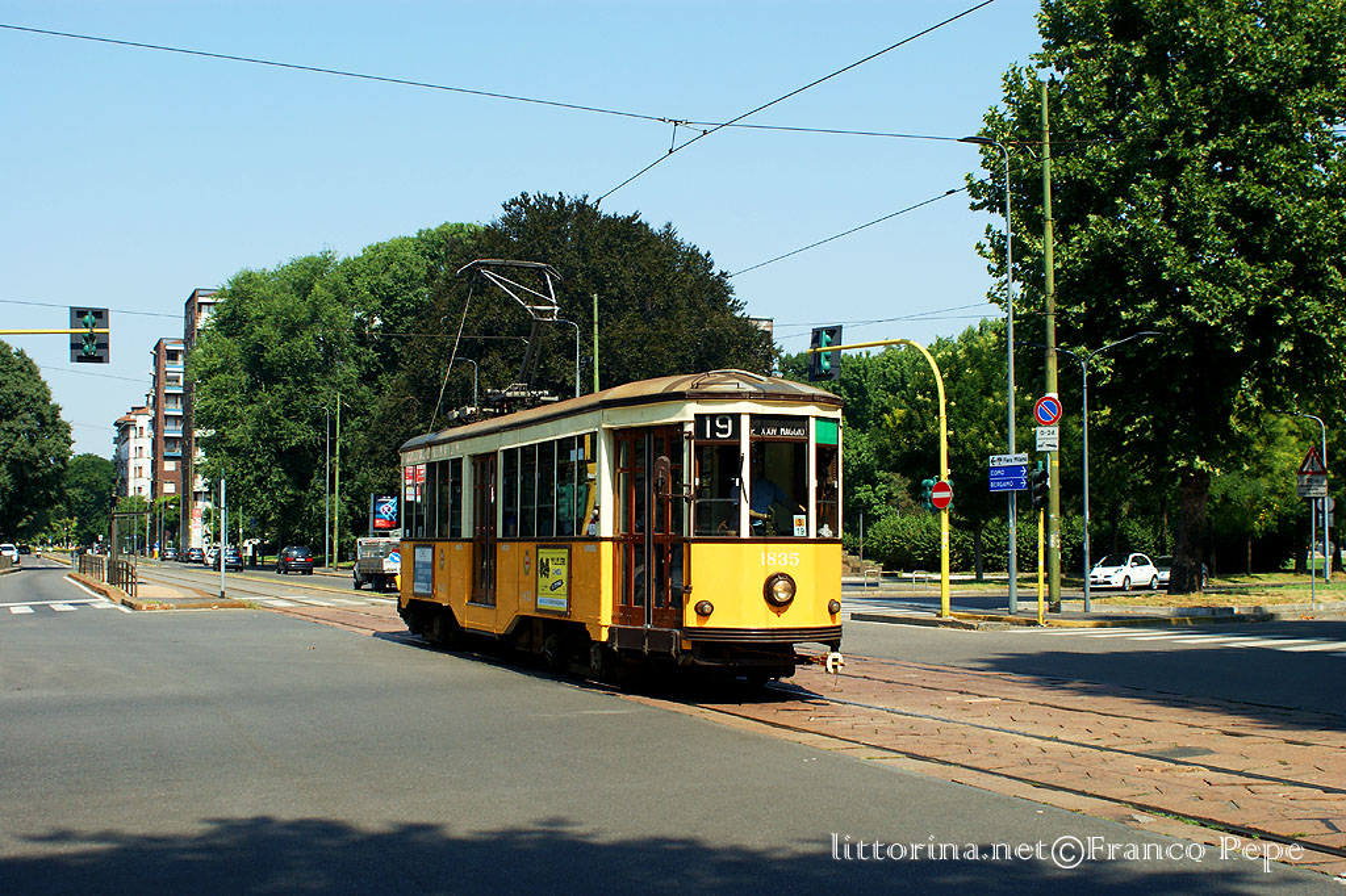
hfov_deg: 43.6
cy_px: 448
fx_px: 1682
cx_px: 673
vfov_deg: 29.8
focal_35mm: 45
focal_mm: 30
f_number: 5.6
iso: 200
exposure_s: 1/640
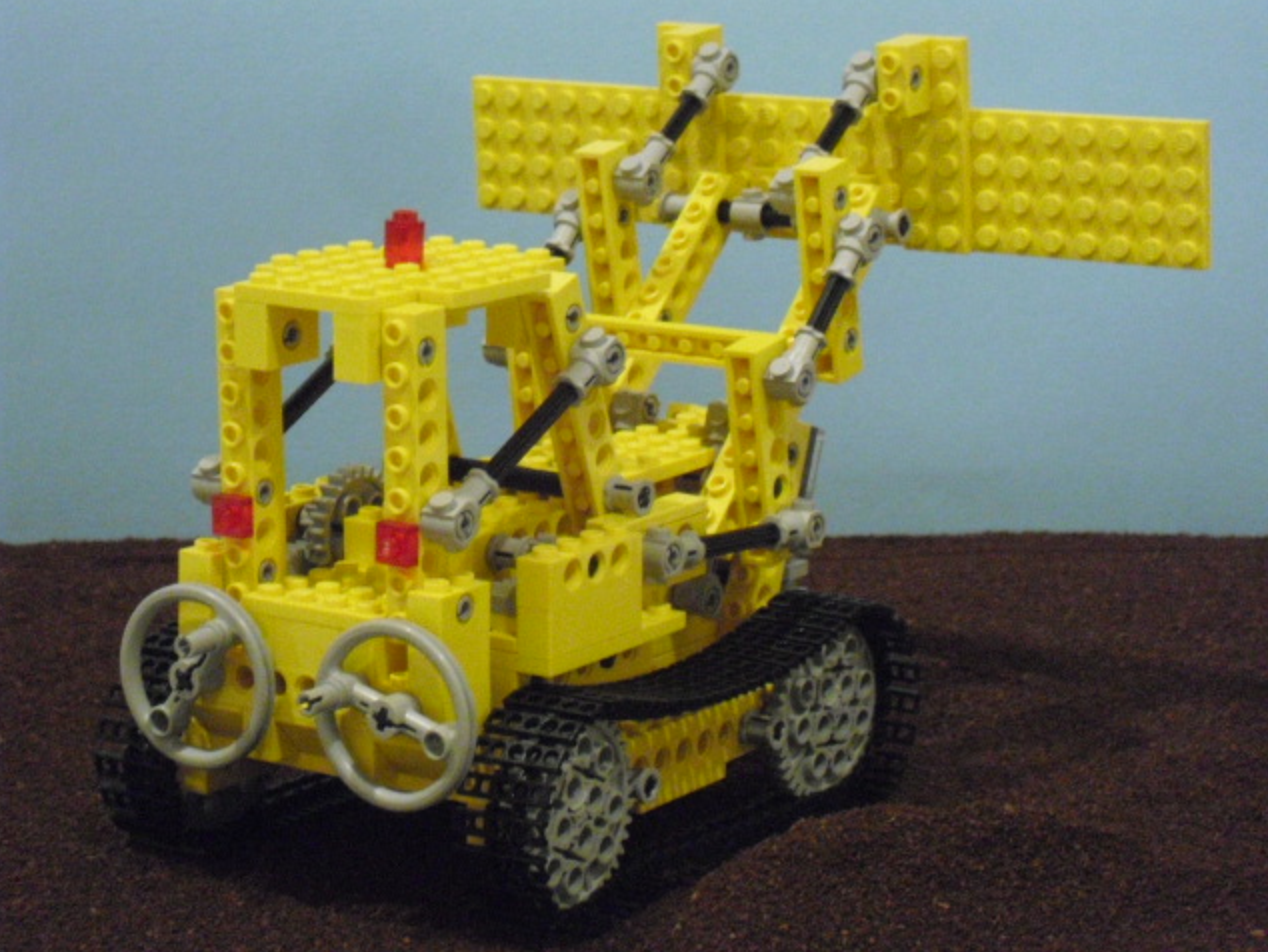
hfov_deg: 18.2
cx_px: 630
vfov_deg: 13.7
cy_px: 474
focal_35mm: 108
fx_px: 3958
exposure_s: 1/10
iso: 800
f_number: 5.6
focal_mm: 18.9
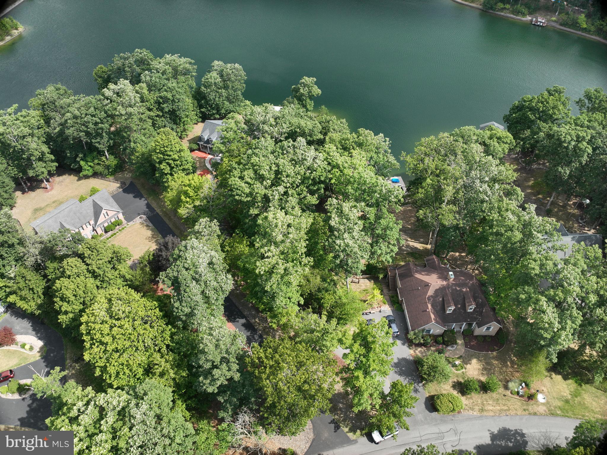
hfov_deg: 71.6
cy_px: 228
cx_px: 304
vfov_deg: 56.8
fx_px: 421
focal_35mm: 24
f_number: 2.8
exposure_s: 1/1000
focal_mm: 12.29
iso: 100
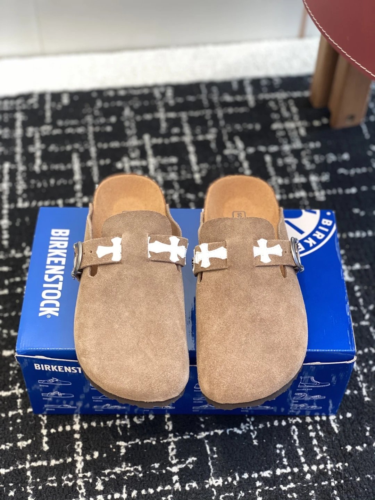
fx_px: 751
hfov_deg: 28.0
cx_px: 188
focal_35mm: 52
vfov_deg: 36.8
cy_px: 250
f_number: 2
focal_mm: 6
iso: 100
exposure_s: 1/122
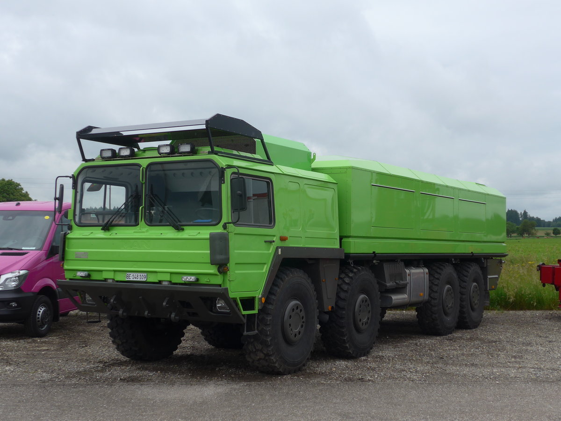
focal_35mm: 52
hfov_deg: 36.8
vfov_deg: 28.0
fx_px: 843
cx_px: 280
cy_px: 210
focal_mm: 10.7
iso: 80
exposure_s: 1/640
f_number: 3.3
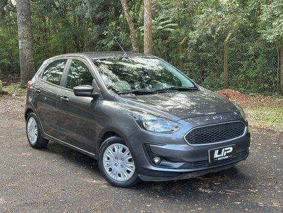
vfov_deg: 30.3
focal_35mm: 48
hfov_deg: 39.6
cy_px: 106
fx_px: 393
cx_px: 142
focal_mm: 6.86
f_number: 1.78
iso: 80
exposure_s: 1/127
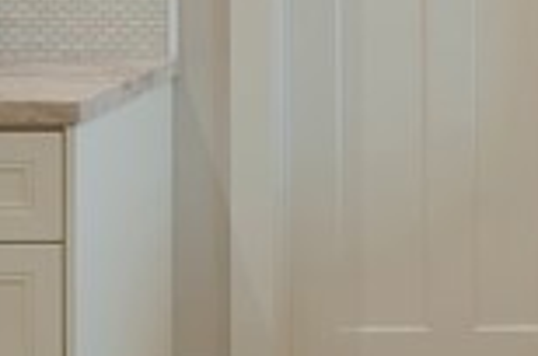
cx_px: 461
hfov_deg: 26.3
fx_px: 1119
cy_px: -86
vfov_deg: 17.2
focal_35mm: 75
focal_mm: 12
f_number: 10
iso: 200
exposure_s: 1/13
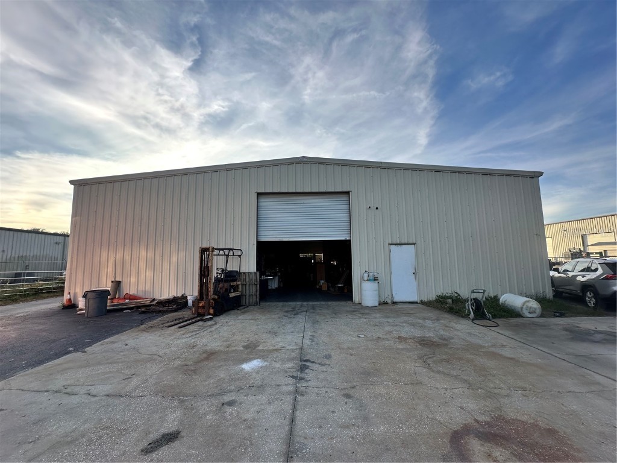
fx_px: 250
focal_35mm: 14
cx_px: 308
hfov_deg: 102.1
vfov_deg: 85.7
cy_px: 232
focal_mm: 2.22
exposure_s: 1/590
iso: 40
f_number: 2.2
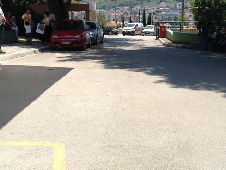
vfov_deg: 27.0
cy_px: 63
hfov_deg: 35.5
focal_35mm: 54
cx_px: 120
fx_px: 353
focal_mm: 3.3
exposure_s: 1/783
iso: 32
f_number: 2.4
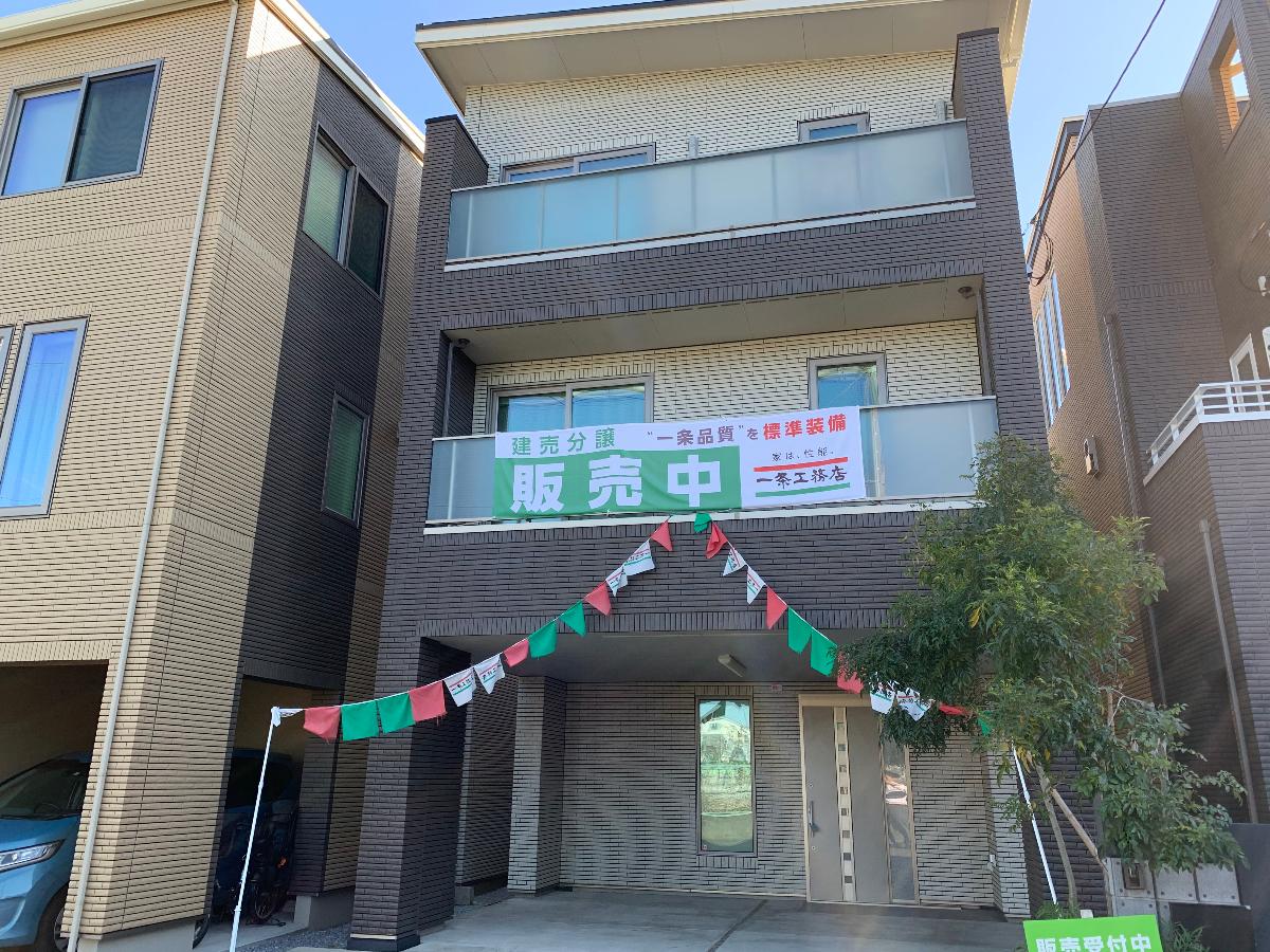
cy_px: 476
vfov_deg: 53.1
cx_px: 635
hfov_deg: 67.3
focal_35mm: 26
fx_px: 954
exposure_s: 1/274
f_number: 1.8
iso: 25
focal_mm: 4.25
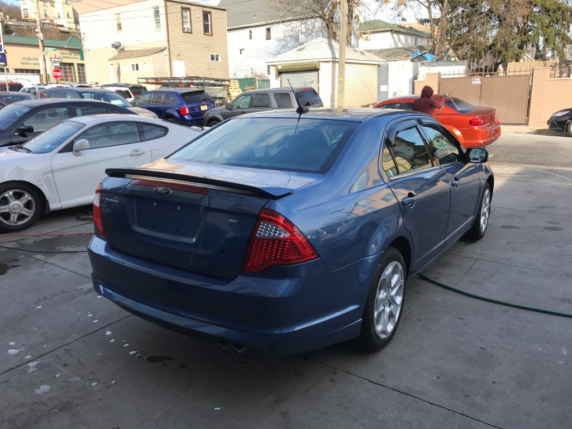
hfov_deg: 63.4
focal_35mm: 28
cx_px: 286
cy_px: 214
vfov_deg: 49.7
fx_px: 463
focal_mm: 3.99
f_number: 1.8
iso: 20
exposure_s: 1/766
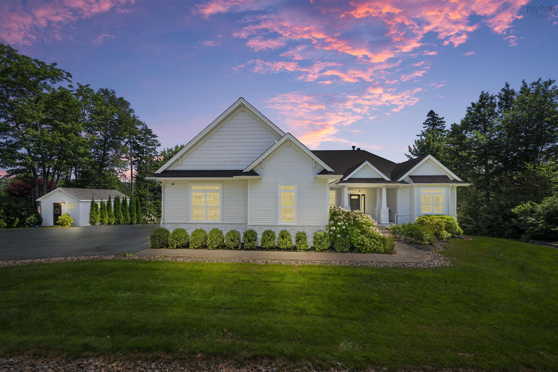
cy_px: 186
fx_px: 217
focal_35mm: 14
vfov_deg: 81.2
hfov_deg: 104.2
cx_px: 279
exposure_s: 1/200
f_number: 9
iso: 100
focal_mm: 14
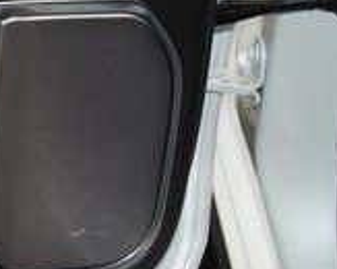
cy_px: -144
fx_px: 1325
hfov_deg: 12.8
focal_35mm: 133
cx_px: -312
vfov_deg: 11.1
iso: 2200
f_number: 3.8
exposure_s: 1/125
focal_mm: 24
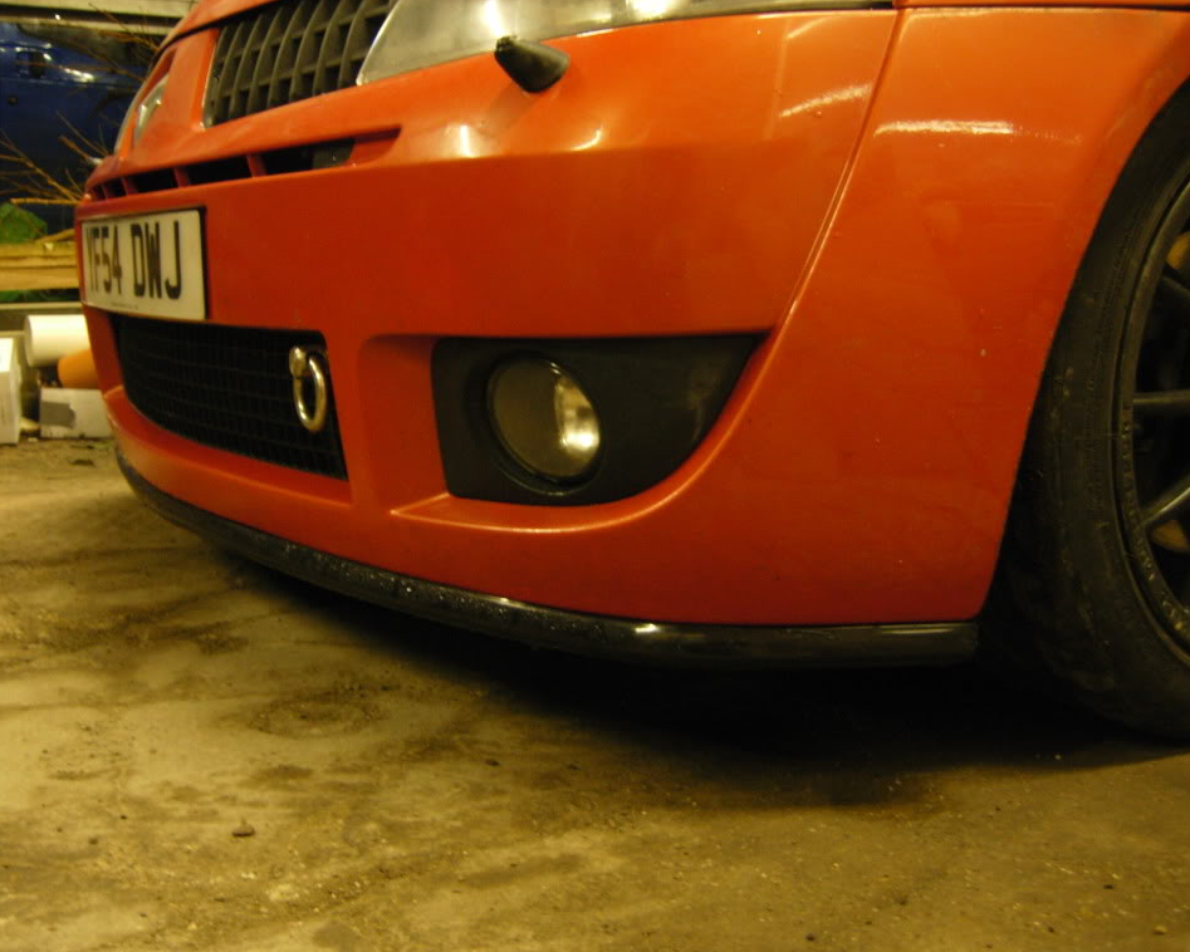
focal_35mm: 38
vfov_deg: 39.2
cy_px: 480
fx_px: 1339
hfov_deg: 47.9
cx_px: 570
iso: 200
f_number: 2.7
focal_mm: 7.5
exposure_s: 1/1.2
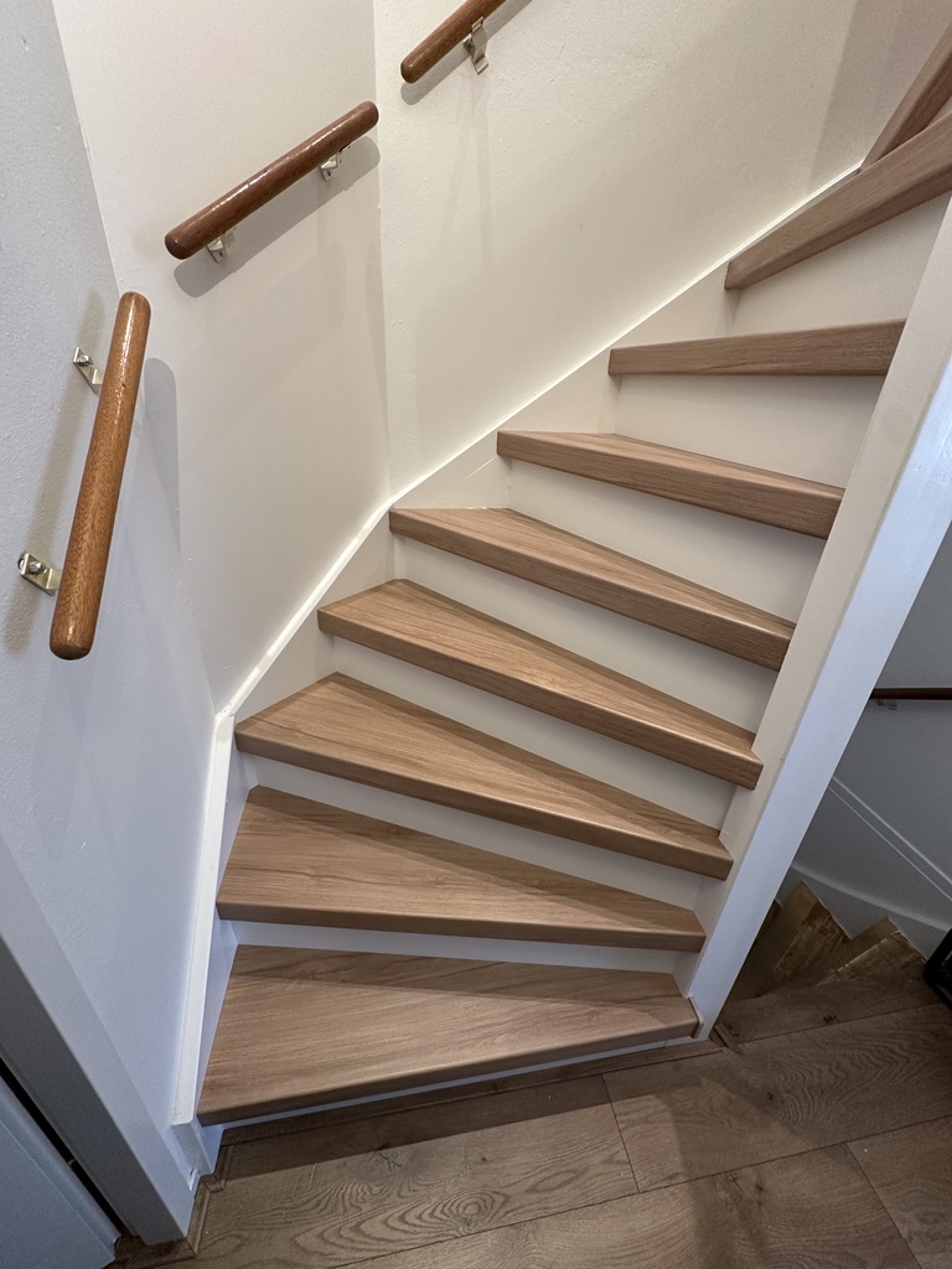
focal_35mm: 14
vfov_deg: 102.1
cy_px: 634
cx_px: 476
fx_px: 513
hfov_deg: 85.7
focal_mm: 2.22
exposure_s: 1/50
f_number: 2.2
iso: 250
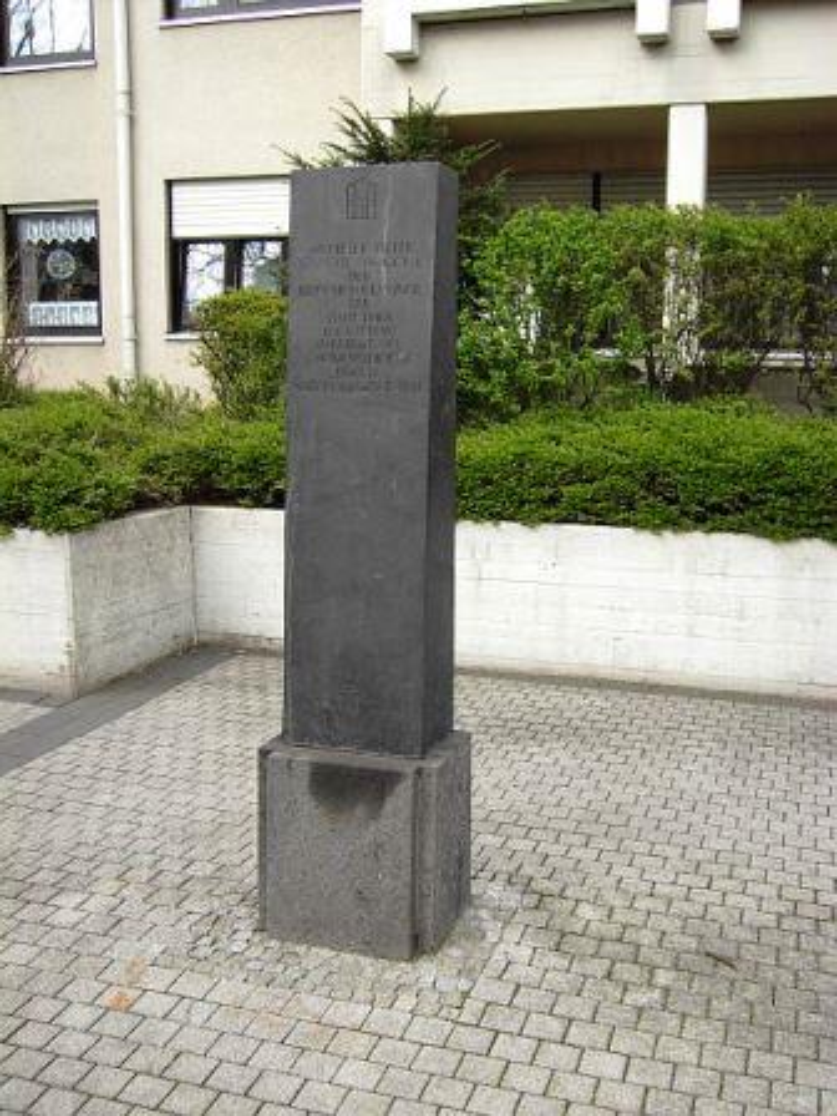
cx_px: 418
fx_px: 1128
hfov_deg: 40.7
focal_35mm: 35
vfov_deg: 52.6
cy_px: 558
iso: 50
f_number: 4
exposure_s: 1/80
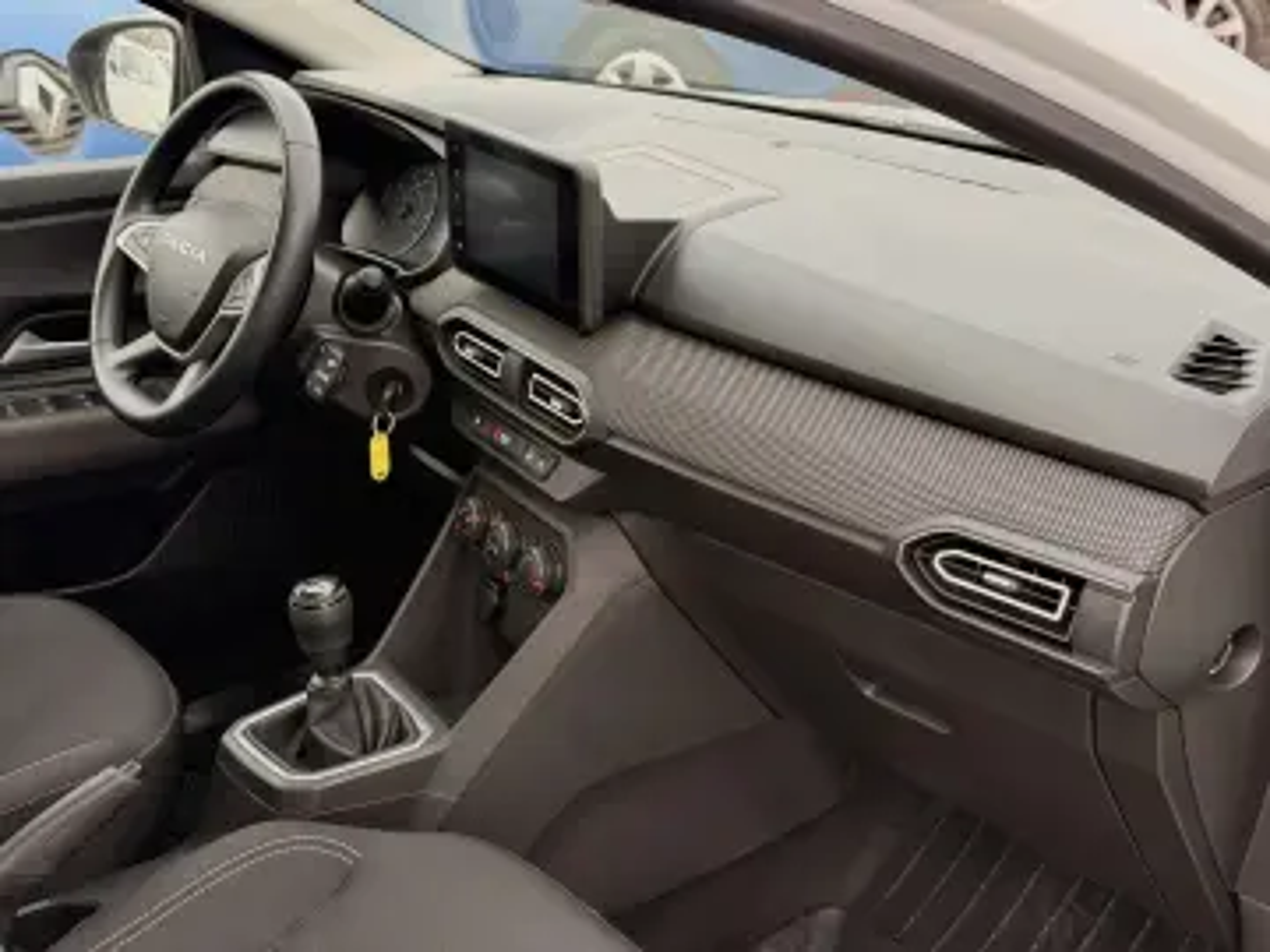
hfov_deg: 39.7
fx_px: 1761
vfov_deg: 30.3
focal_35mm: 48
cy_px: 476
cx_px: 635
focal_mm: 6.76
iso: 100
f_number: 1.78
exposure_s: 1/437
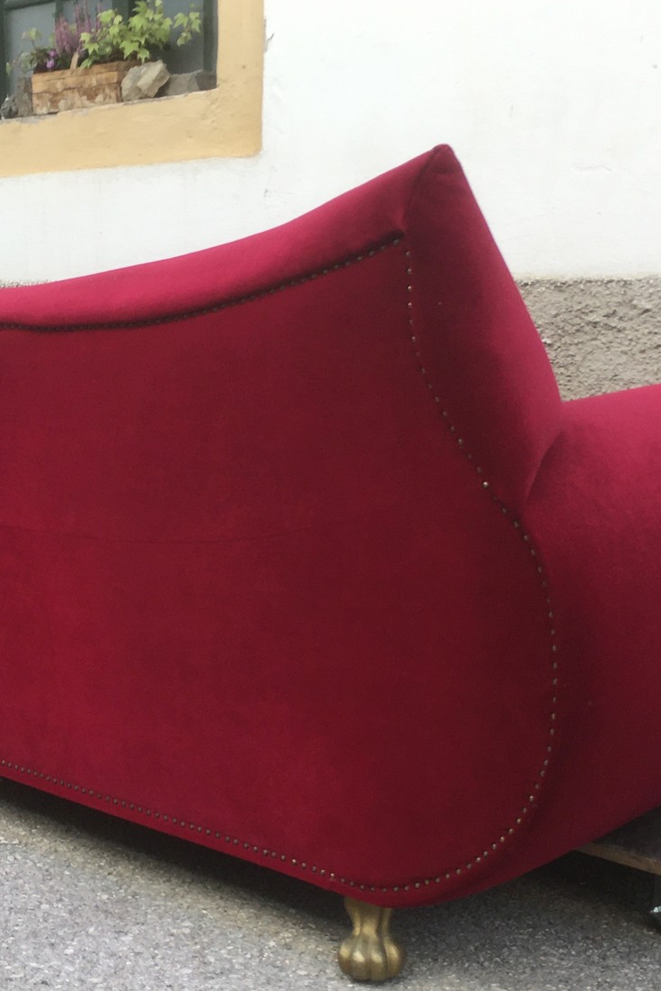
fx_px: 1128
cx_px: 258
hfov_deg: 32.5
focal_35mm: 41
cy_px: 494
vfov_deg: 47.4
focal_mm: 4.15
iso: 25
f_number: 2.2
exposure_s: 1/291
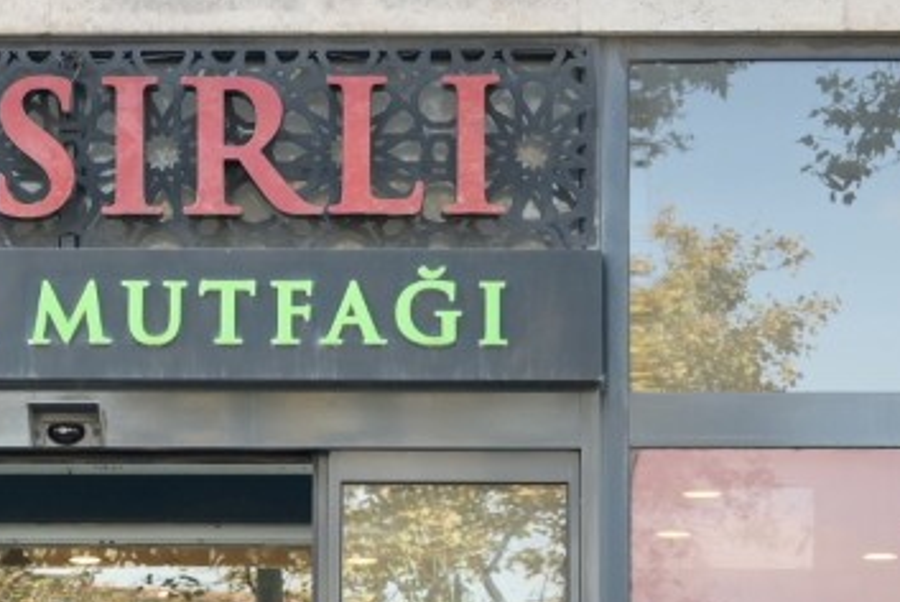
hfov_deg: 18.5
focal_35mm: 110
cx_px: 311
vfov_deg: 12.1
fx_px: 2752
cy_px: 791
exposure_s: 1/200
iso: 160
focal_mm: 24
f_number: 3.5
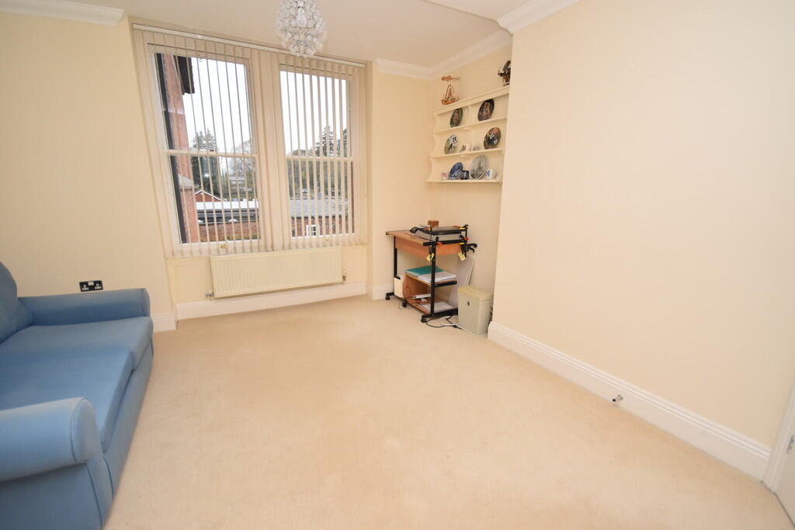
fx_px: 331
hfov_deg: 100.4
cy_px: 265
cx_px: 398
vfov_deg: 77.3
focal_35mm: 15
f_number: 4
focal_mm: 10
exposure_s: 1/125
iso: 800
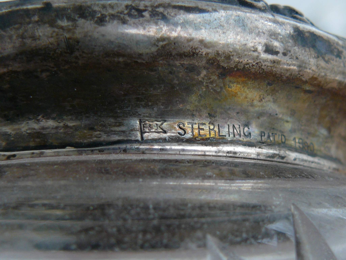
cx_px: 173
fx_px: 810
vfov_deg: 18.2
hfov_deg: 24.1
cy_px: 130
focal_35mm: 81
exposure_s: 1/80
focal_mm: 8.9
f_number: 2.8
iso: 100
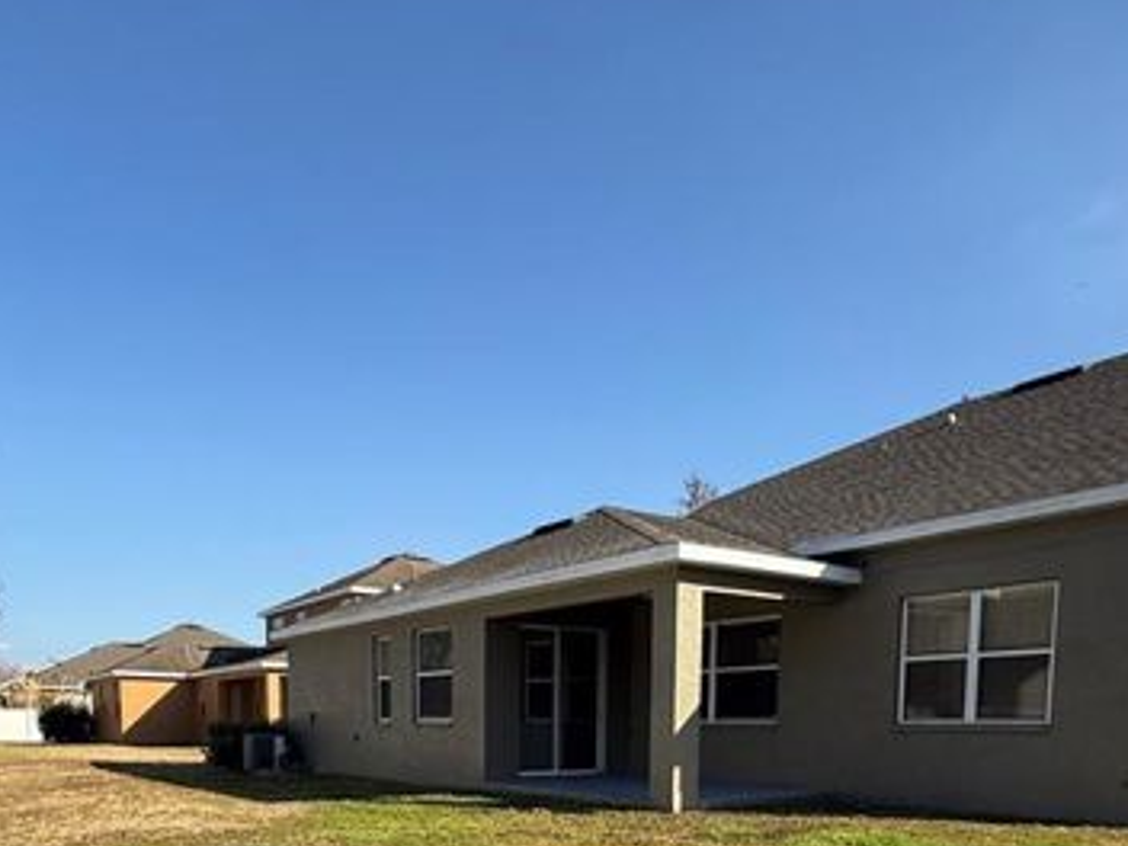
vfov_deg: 43.7
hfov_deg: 63.3
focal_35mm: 28
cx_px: 502
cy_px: 817
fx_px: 912
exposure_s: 1/1339
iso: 50
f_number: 2.2
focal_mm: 2.22
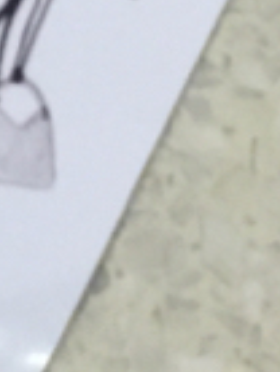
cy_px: 81
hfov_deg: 8.5
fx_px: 1806
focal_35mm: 168
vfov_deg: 11.7
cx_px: -210
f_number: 2.2
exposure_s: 1/17
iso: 100
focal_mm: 4.15
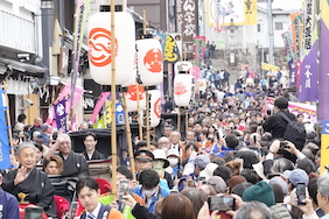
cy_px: 140
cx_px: 43
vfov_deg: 5.1
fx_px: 2449
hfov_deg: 7.7
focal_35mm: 268
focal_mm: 101
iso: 1600
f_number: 8
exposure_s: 1/500
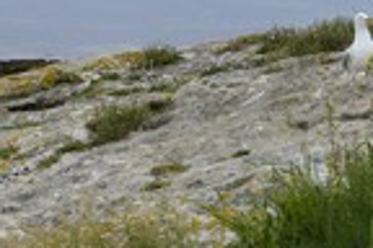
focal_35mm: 175
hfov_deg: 11.5
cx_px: -101
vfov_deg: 7.8
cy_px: -34
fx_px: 1813
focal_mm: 60
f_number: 8
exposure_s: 1/1000
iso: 800
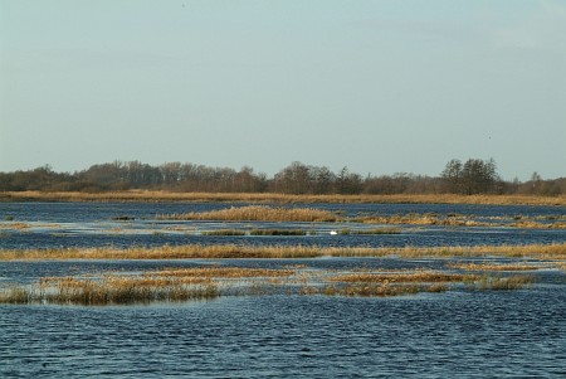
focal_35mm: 153
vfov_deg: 9.0
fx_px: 2408
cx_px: 283
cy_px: 190
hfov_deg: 13.4
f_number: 11
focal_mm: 102
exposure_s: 1/250
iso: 400
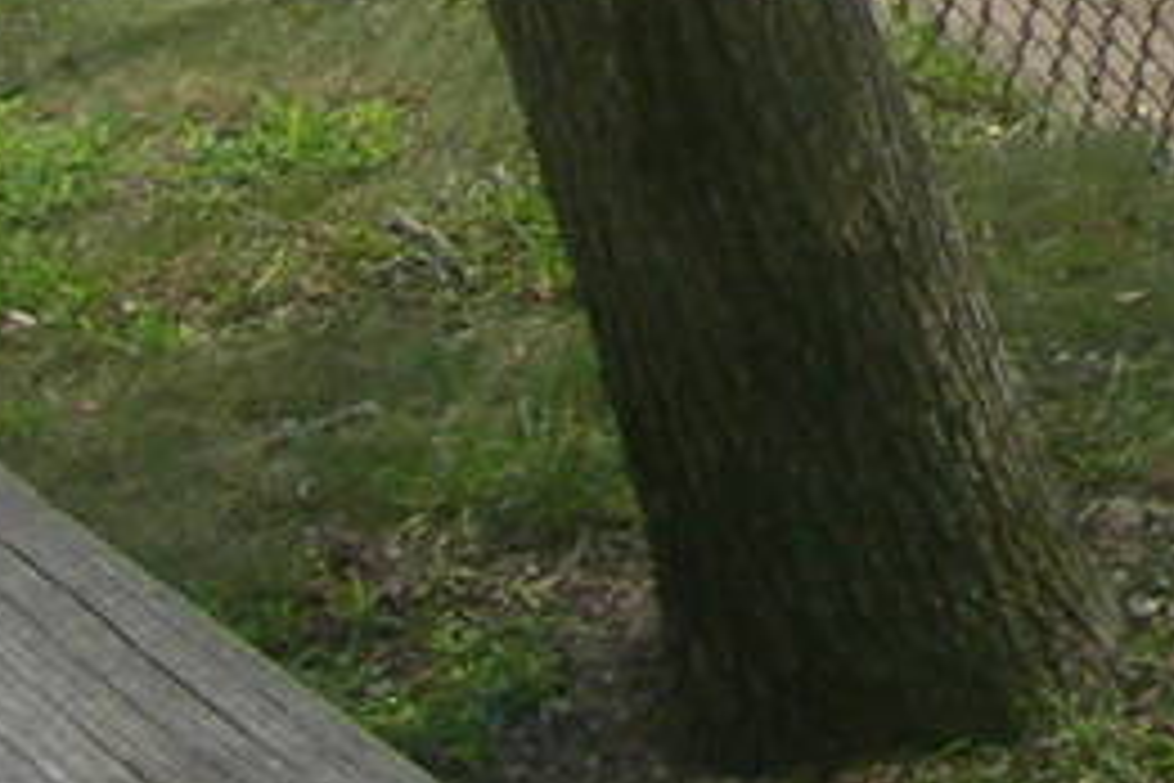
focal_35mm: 242
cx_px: 3311
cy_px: -1292
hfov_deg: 7.6
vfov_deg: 5.4
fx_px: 7891
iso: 50
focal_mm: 7.8
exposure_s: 1/141
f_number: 4.8
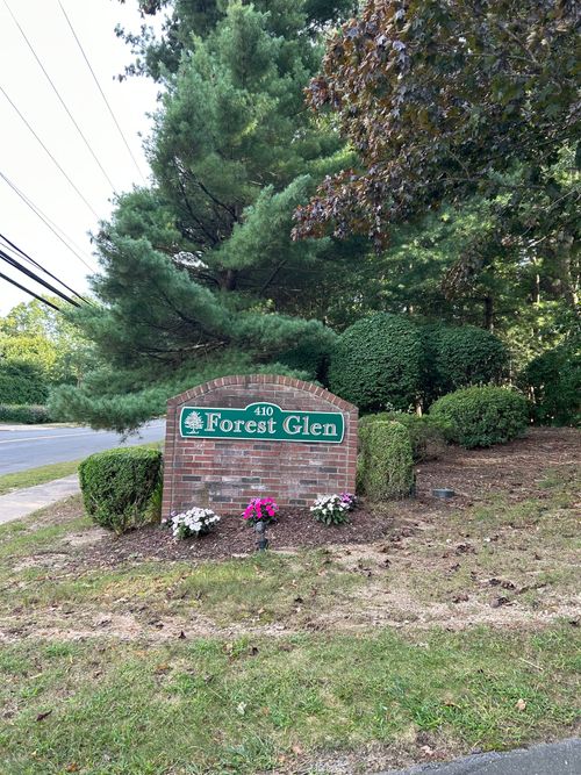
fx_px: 582
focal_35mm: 26
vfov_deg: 67.3
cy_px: 388
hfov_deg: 53.0
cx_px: 290
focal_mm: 5.7
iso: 50
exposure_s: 1/224
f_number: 1.5
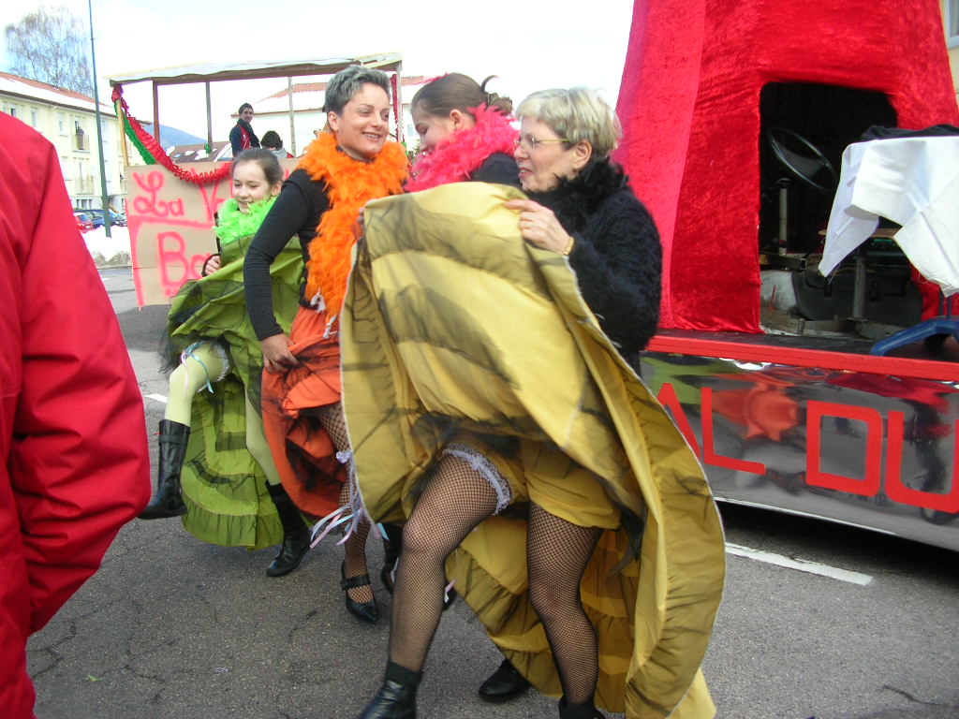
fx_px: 970
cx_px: 480
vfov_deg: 40.7
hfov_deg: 52.6
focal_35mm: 35
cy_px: 360
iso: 50
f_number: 2.8
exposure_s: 1/242
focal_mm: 5.8
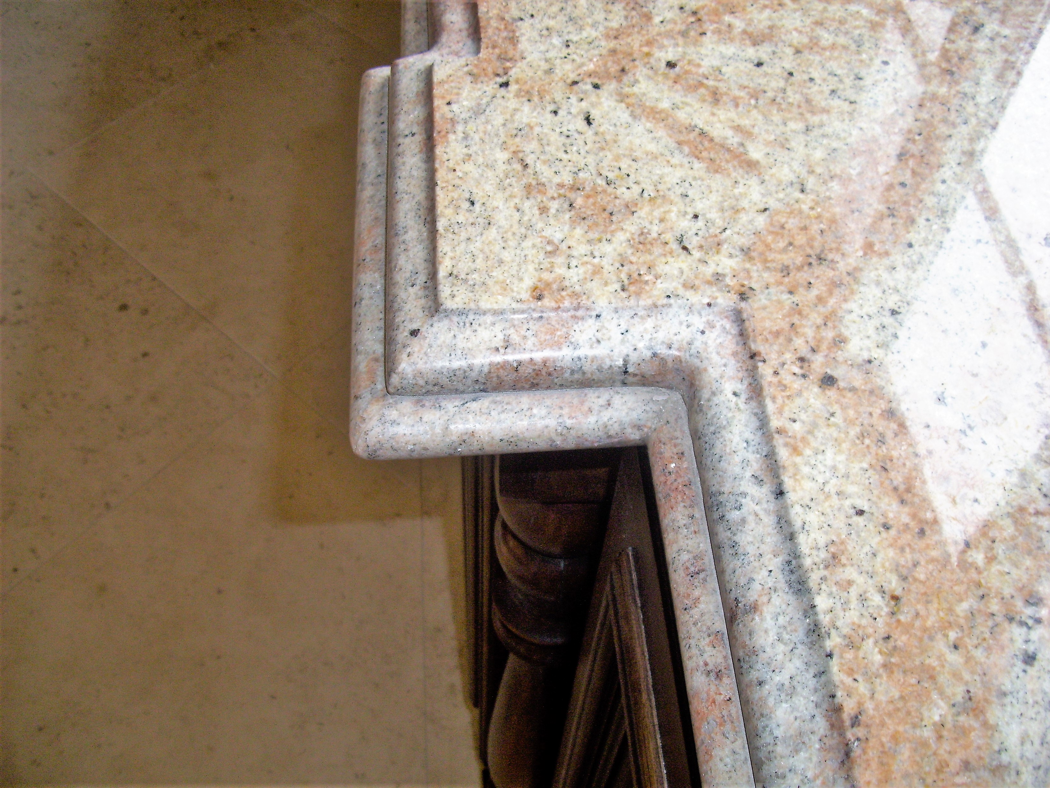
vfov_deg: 41.8
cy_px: 394
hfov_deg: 54.0
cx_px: 525
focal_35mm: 34
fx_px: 1031
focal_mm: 5.7
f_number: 2.9
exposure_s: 1/40
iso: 80
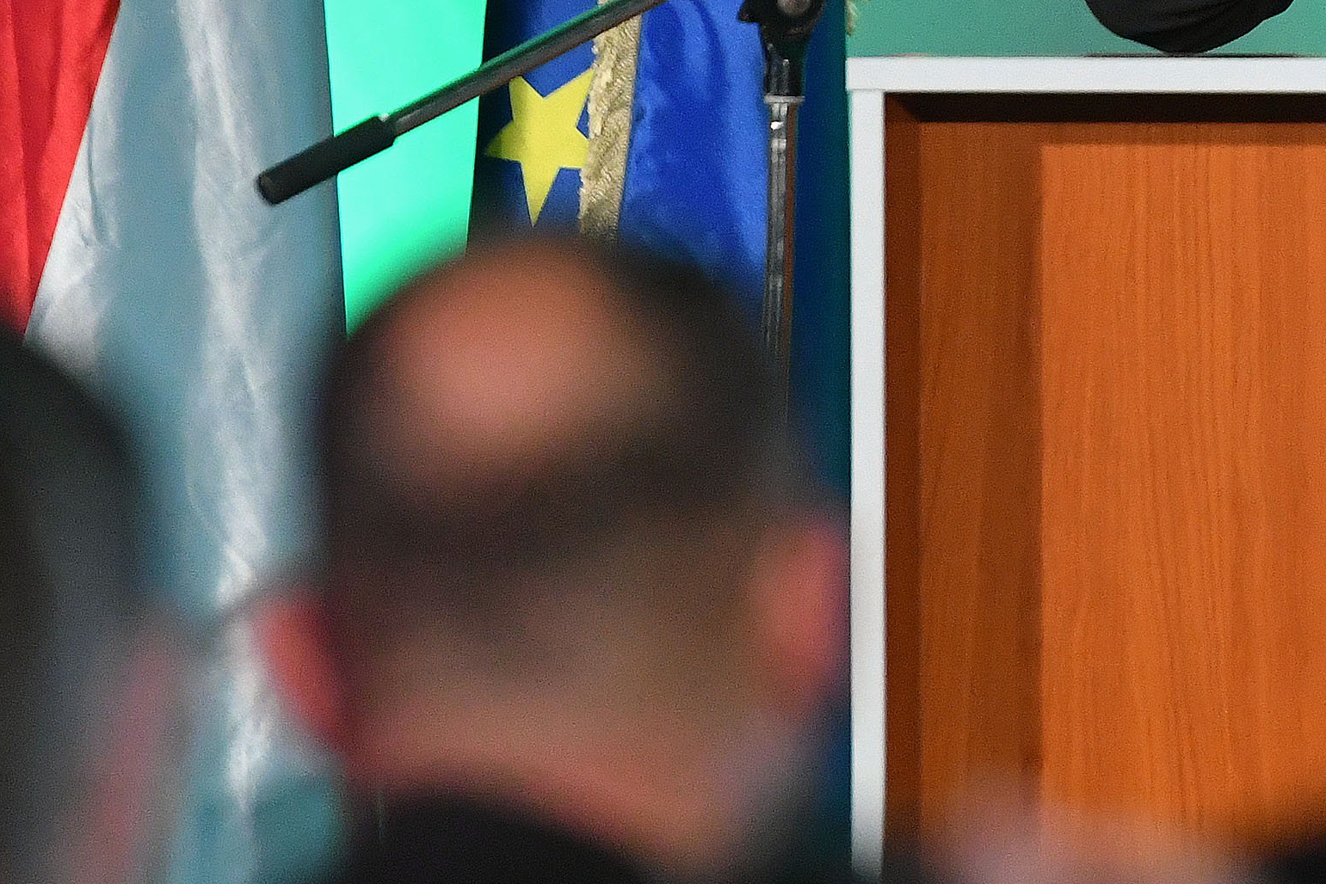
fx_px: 19119
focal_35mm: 519
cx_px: 914
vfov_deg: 2.6
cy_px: -116
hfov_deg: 4.0
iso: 2000
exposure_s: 1/200
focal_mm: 200
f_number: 5
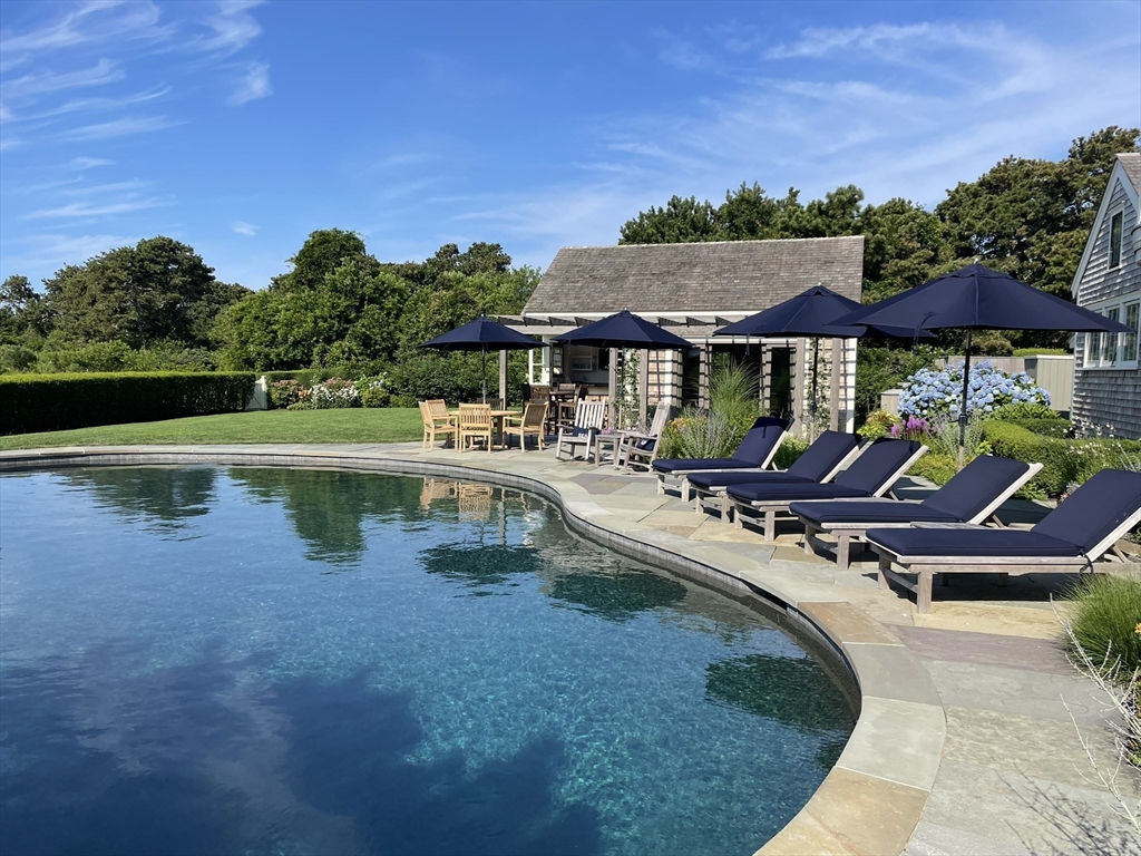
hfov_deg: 67.3
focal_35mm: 26
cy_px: 428
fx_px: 857
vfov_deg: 53.1
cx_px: 570
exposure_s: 1/2747
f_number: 1.6
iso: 32
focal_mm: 4.2
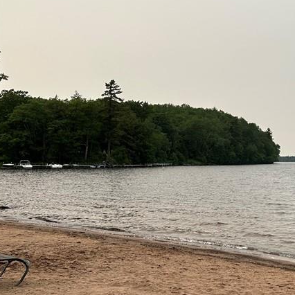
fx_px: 492
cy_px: 190
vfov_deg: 33.2
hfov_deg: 30.7
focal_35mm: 51
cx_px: 302
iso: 80
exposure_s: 1/3861
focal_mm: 6.86
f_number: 1.78
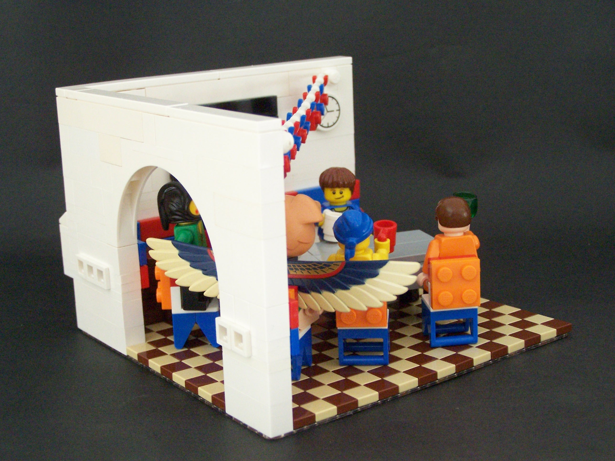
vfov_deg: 22.9
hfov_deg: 30.3
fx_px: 1137
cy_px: 230
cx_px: 308
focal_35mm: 64
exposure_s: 1/3
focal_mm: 10.7
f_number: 3.2
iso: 400
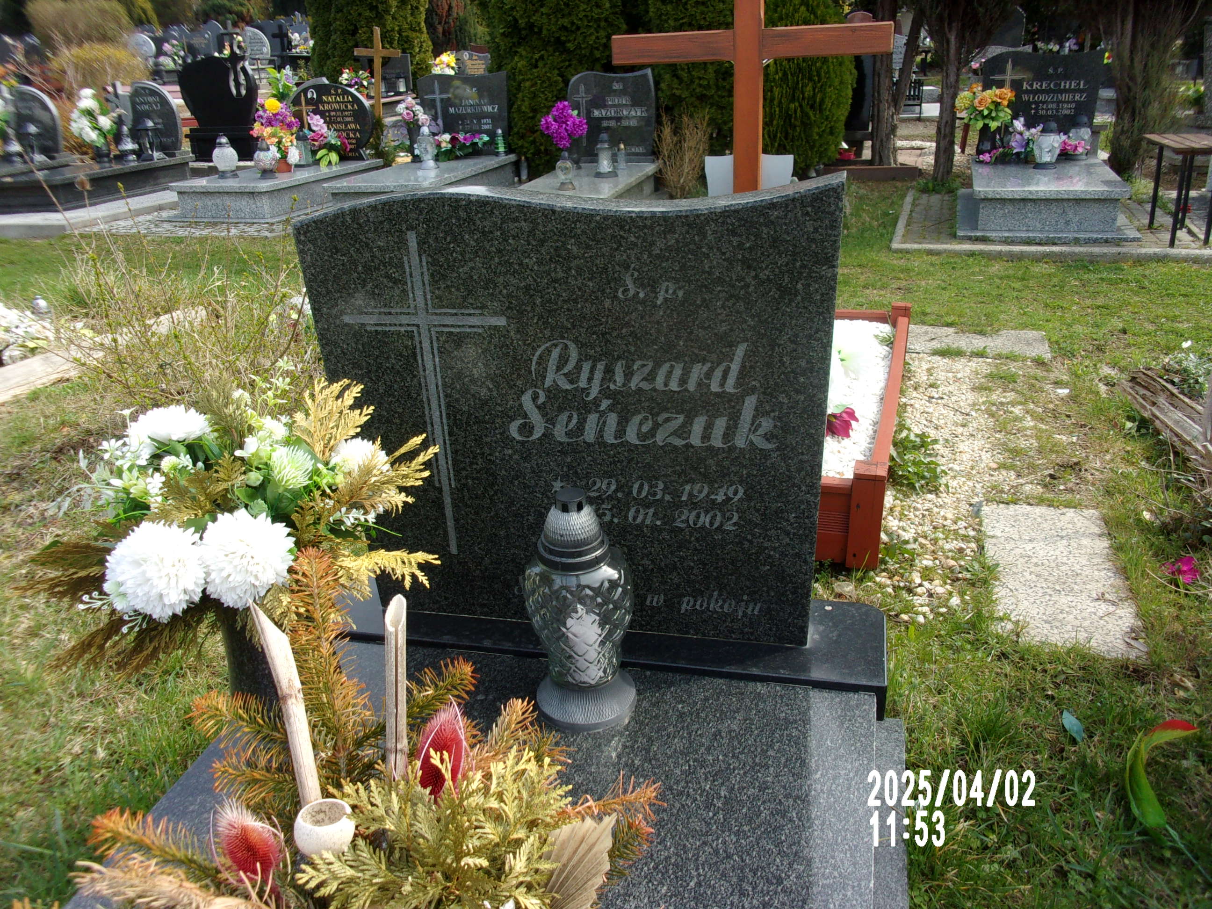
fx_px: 980
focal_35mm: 28
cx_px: 606
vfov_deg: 49.7
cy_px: 454
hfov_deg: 63.4
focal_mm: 5.1
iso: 80
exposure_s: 1/240
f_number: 3.9
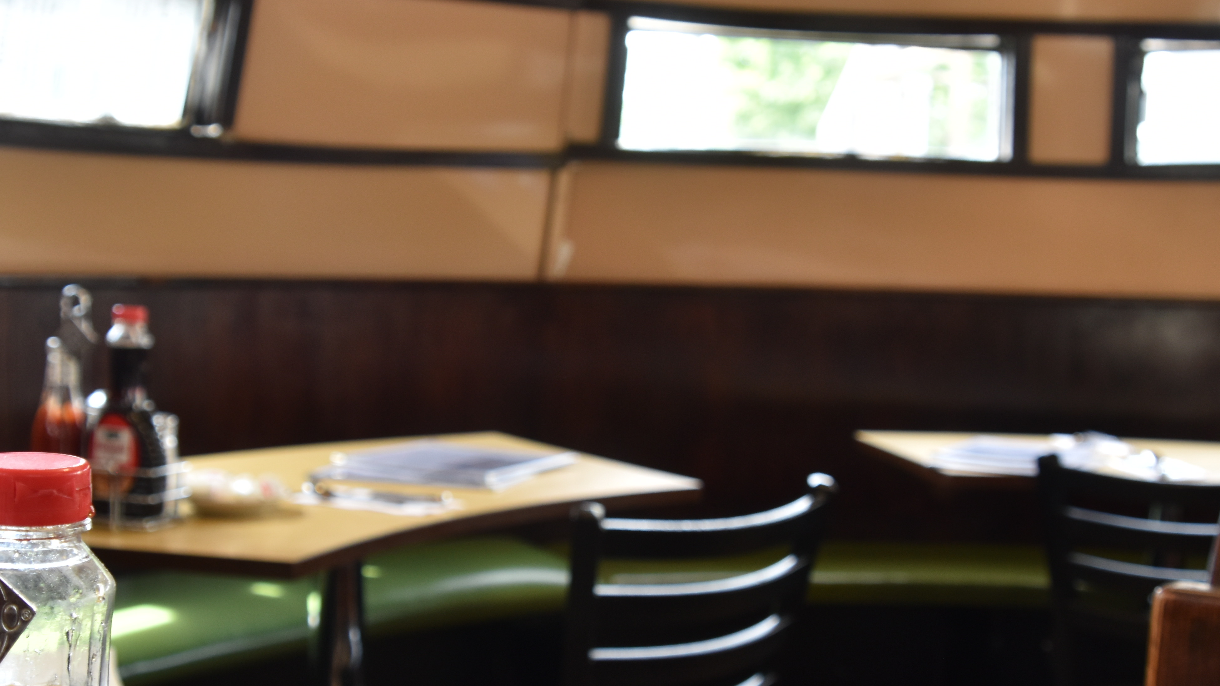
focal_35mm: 51
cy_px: 429
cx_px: 623
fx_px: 1644
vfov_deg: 23.5
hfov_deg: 40.7
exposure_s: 1/60
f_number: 4
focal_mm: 21
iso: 400
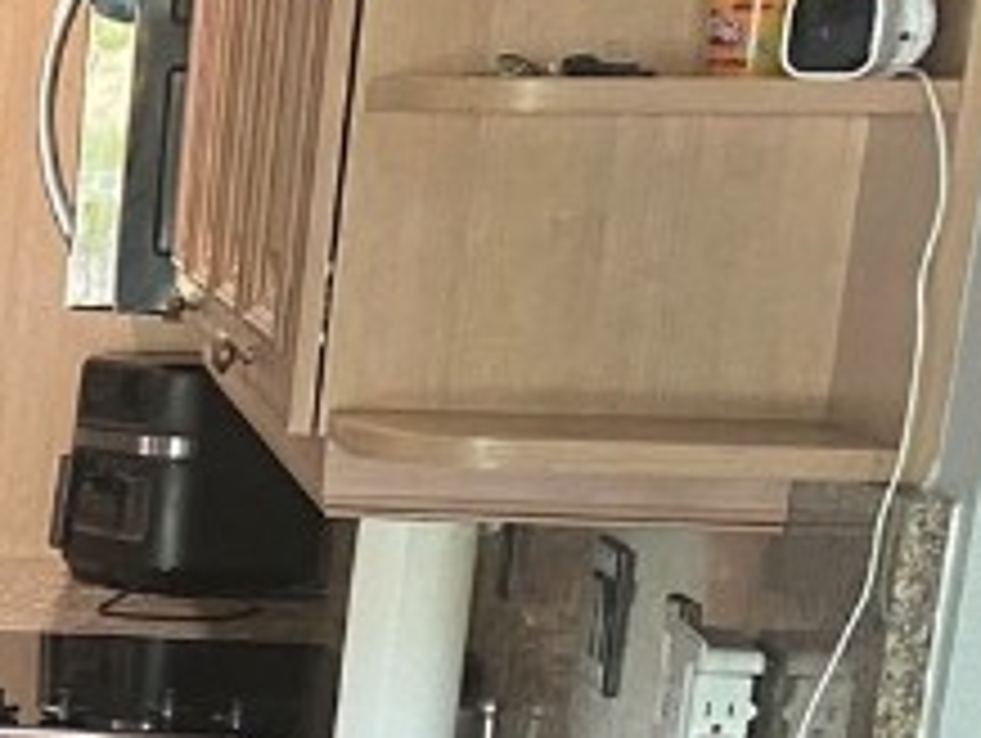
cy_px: 1084
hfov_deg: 13.8
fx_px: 3461
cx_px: -968
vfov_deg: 11.7
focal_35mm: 122
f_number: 1.8
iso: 320
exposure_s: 1/60
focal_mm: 4.25
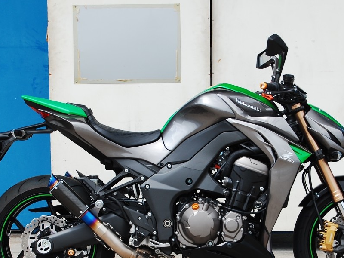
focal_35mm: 127
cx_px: 194
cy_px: 173
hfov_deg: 15.5
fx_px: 1260
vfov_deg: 11.7
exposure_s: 1/200
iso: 200
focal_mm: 55
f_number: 9
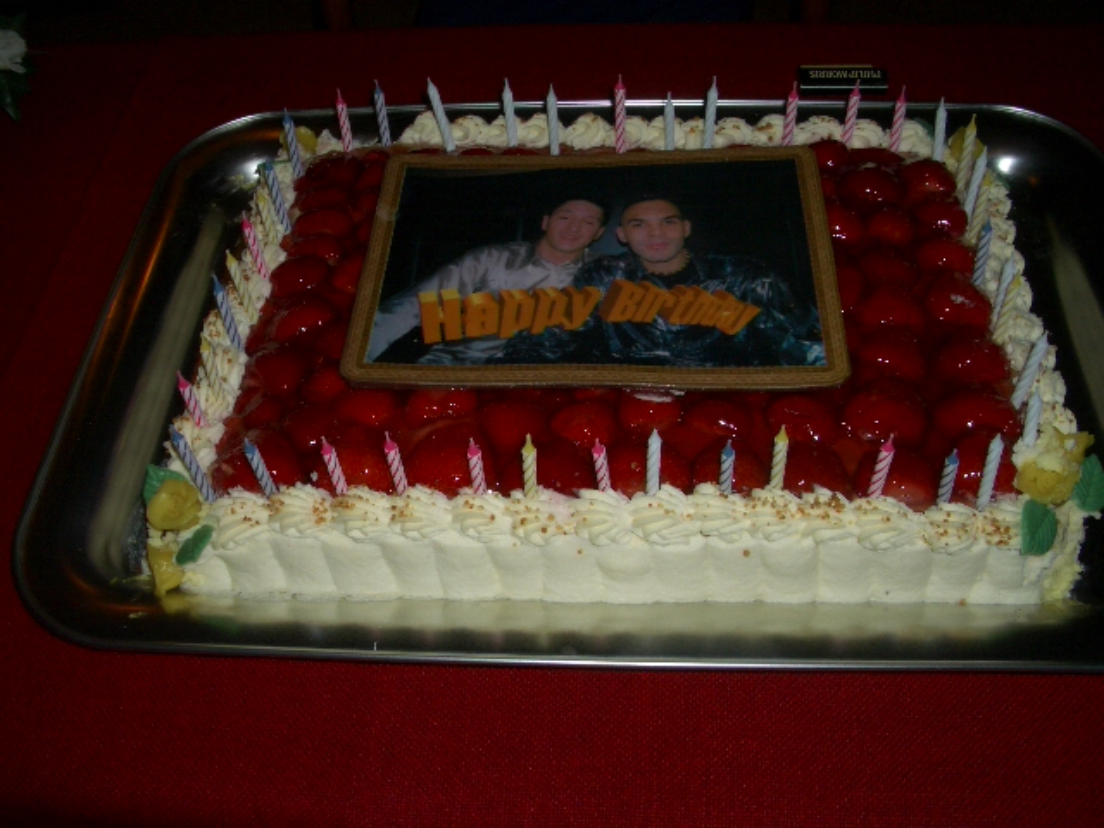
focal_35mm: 35
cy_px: 414
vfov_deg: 40.7
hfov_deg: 52.6
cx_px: 552
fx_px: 1116
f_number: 4.3
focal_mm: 5.8
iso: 50
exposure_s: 1/60
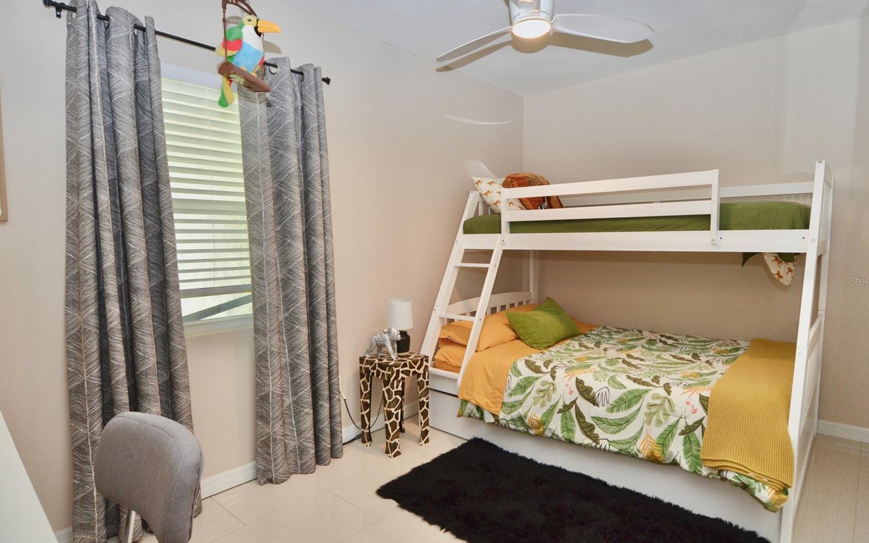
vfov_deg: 62.2
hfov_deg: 88.0
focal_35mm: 19
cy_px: 281
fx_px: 450
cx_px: 449
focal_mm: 12
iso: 800
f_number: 4
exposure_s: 1/60
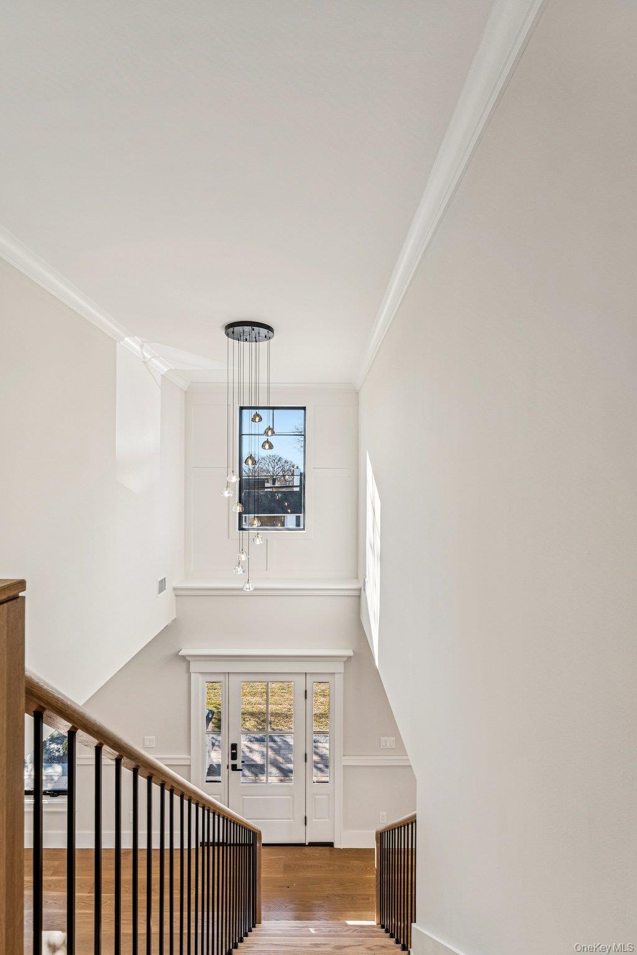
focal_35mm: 17
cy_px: 478
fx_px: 451
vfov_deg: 93.3
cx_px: 318
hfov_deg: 70.4
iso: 400
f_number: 7.1
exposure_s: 1/125
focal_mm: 17
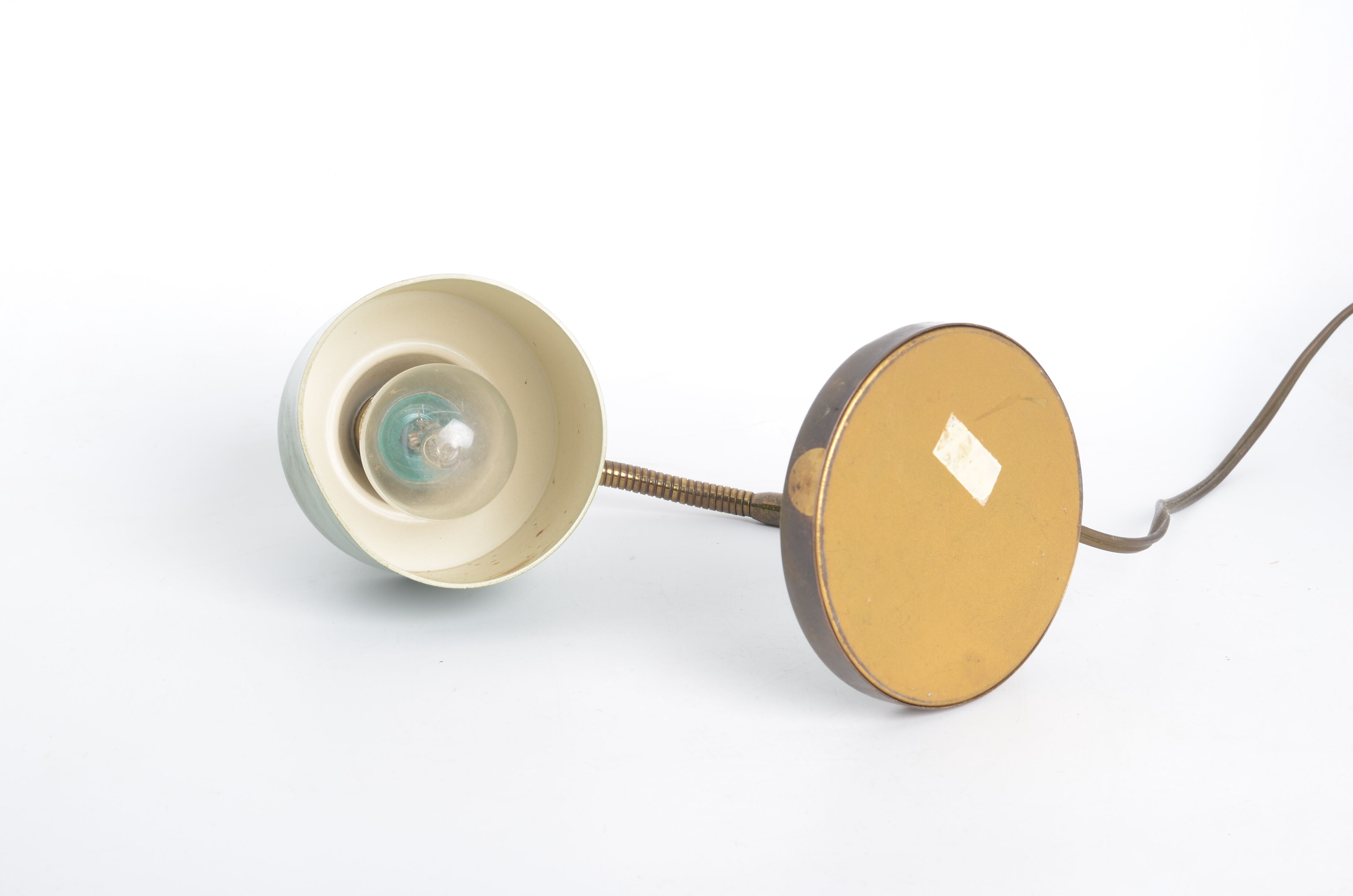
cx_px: 676
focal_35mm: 75
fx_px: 2813
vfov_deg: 18.1
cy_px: 448
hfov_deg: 27.0
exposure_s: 1/125
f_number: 11
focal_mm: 50
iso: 100
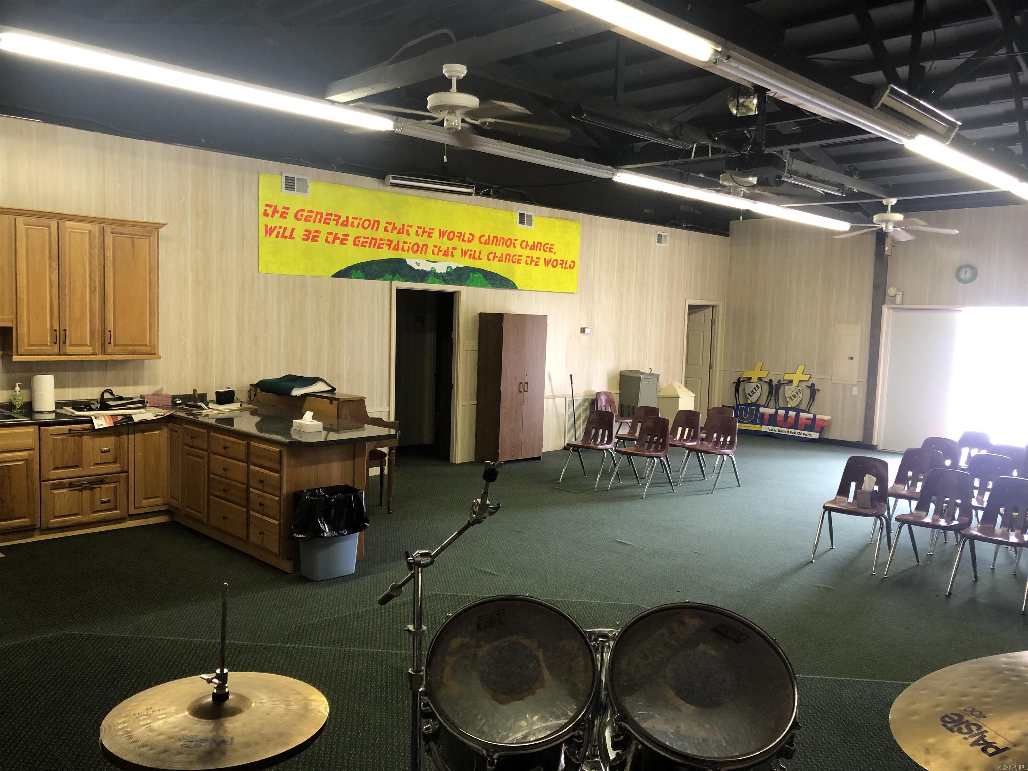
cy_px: 386
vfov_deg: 49.7
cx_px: 514
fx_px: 832
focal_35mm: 28
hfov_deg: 63.4
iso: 40
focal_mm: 3.99
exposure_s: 1/15
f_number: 1.8
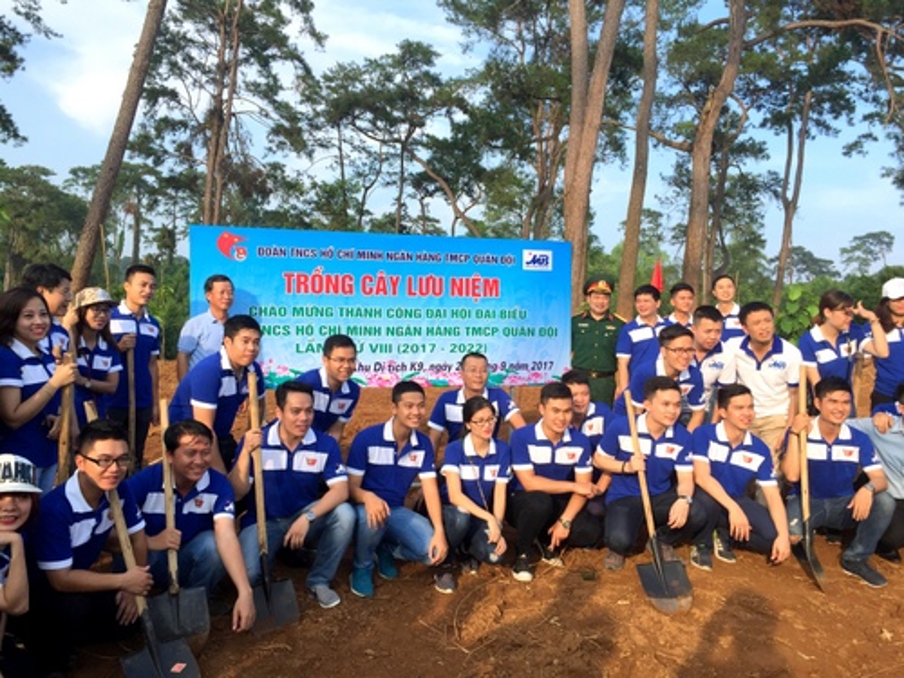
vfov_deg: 48.2
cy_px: 339
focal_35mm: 29
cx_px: 452
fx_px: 757
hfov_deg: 61.7
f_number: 2.2
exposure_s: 1/659
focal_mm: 4.15
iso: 32
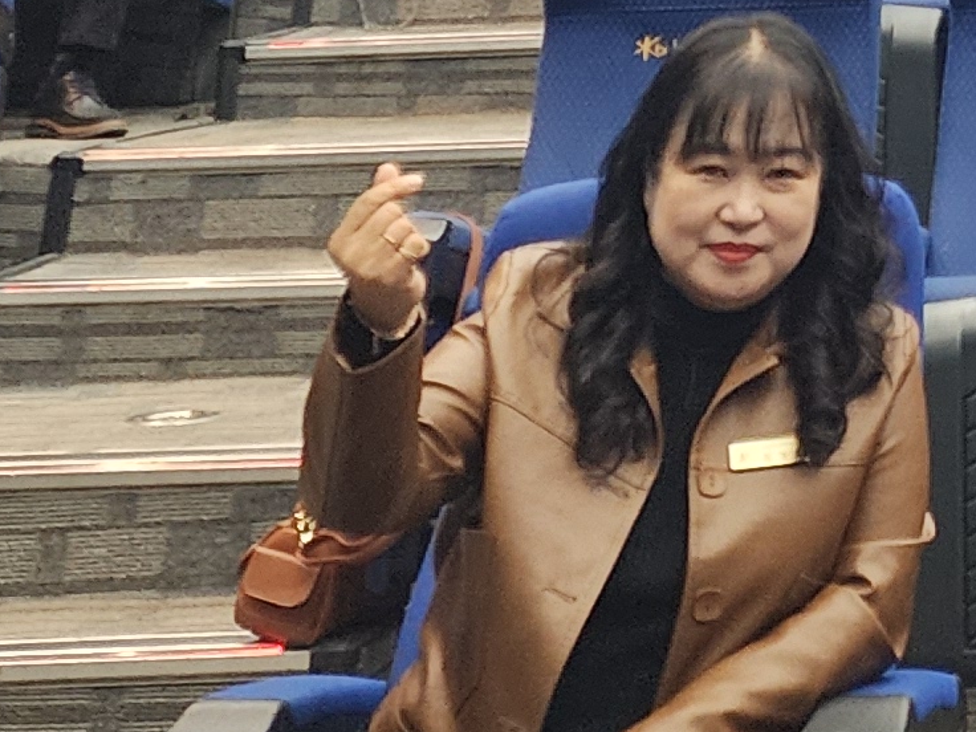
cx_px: 1500
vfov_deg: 10.5
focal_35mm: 125
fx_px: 3524
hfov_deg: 14.6
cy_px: -915
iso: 500
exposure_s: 1/60
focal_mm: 6.4
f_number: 1.8
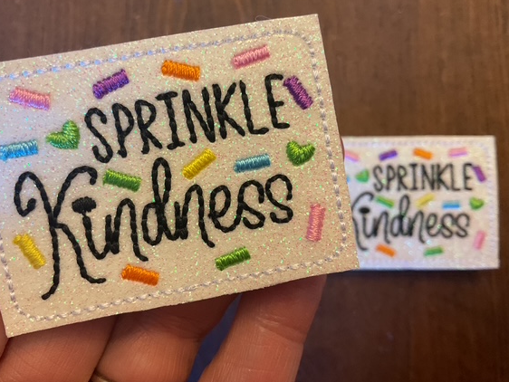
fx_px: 485
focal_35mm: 33
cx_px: 220
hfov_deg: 55.1
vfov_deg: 42.9
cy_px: 171
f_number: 1.8
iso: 125
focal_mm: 3
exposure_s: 1/60
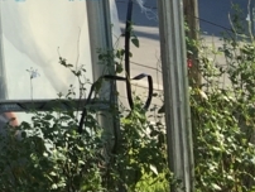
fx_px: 1084
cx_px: -356
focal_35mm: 147
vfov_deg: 9.3
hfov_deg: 11.2
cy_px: -221
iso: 25
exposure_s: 1/725
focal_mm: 4.15
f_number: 2.2
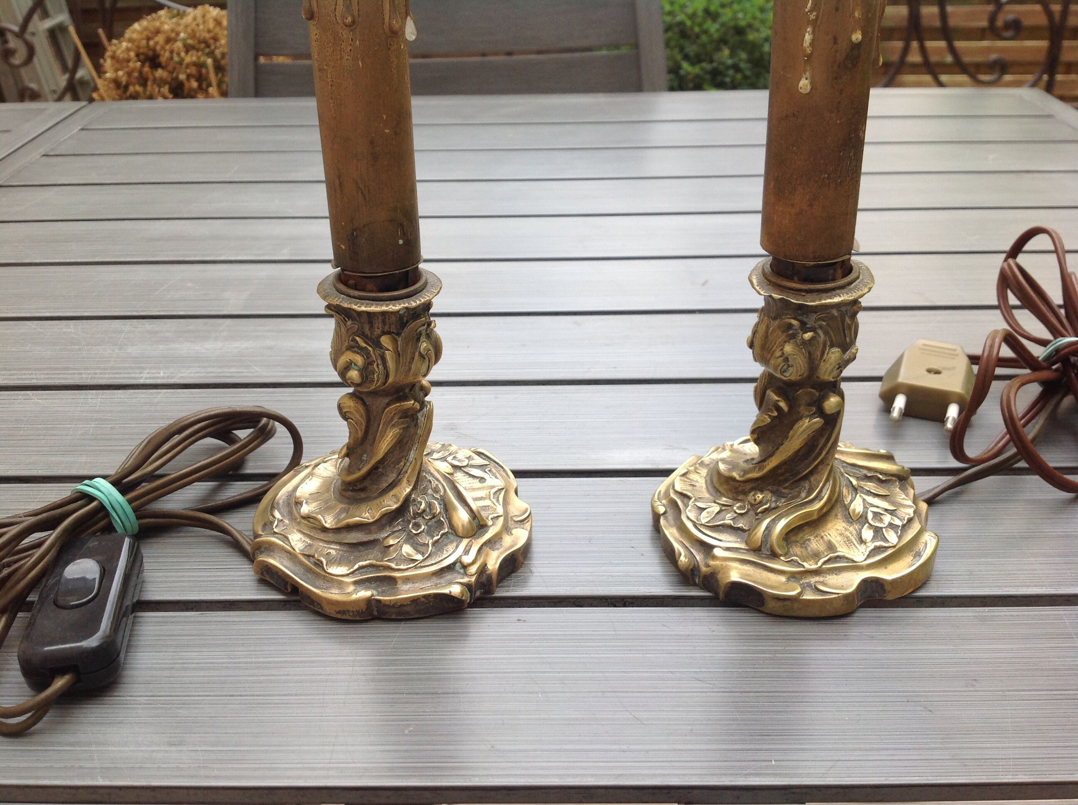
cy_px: 402
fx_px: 1088
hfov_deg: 52.7
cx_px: 539
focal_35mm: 35
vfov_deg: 40.6
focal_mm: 4.28
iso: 50
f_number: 2.4
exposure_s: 1/480
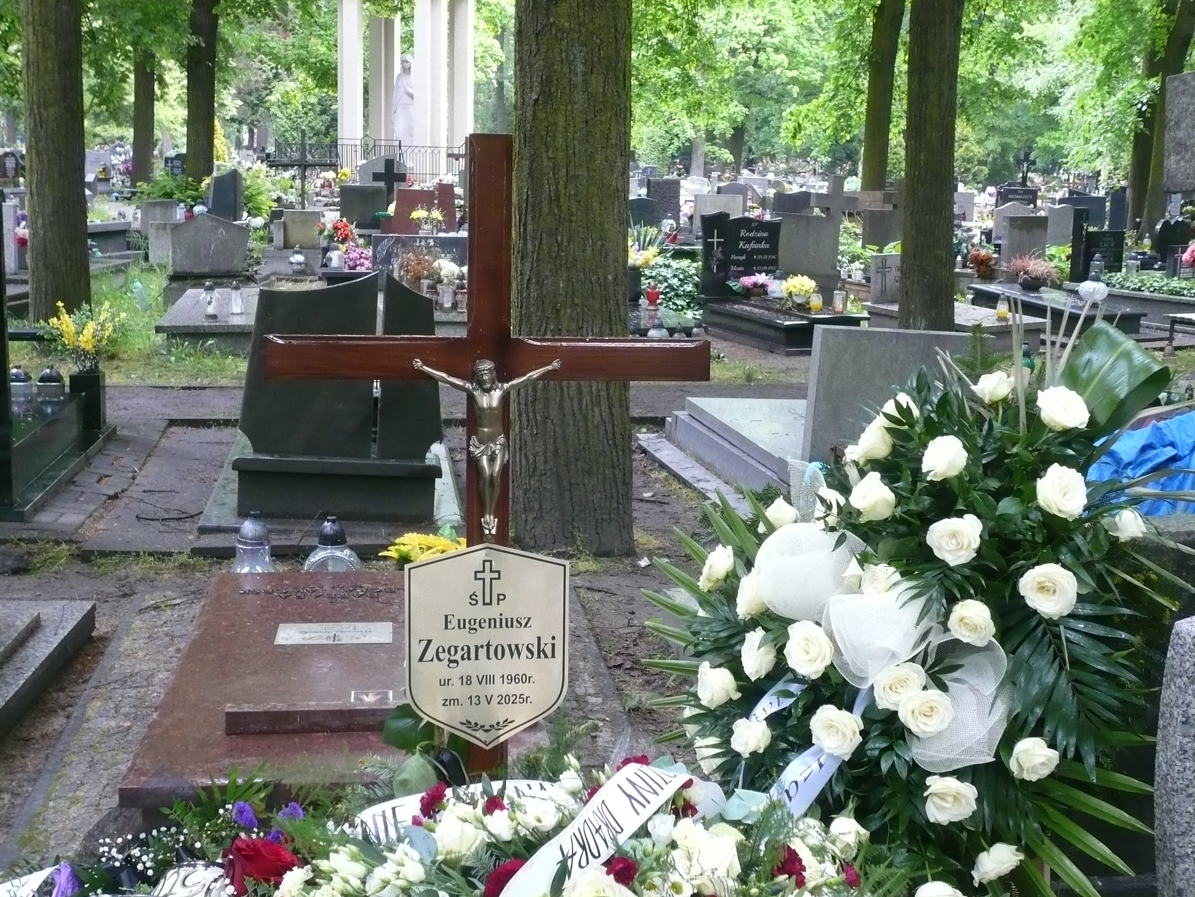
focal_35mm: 46
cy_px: 448
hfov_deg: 41.2
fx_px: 1588
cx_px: 598
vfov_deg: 31.5
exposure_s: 1/30
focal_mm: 7.5
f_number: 3.5
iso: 250
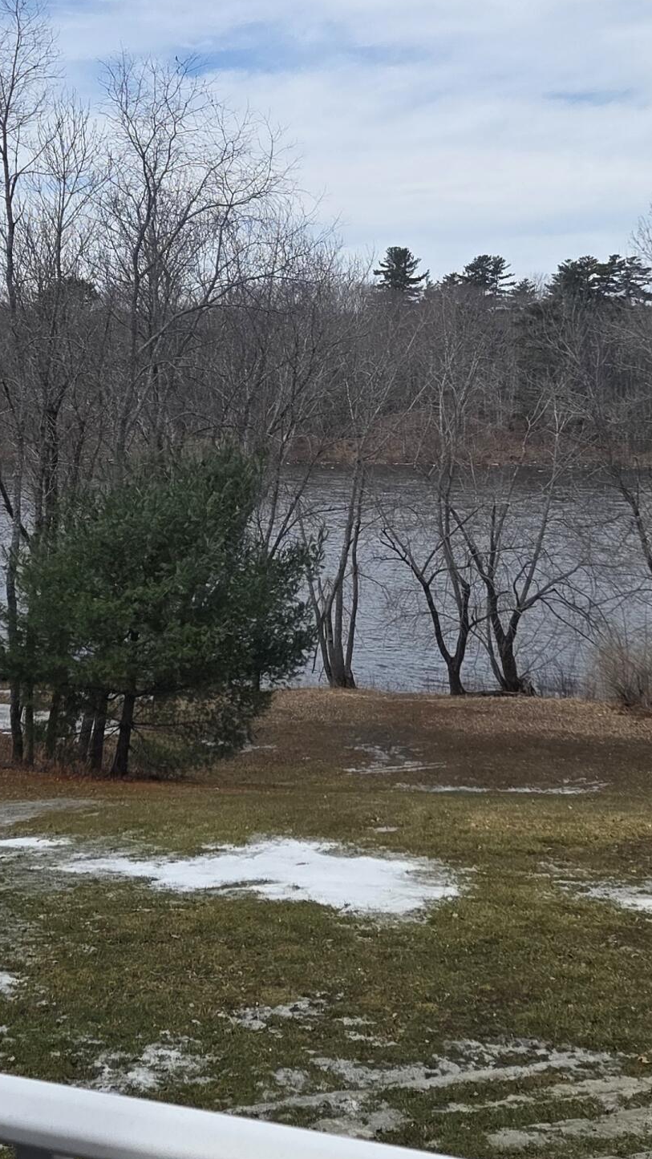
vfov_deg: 39.6
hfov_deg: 23.0
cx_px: 320
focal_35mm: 52
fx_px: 1599
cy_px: 430
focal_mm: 5.4
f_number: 1.8
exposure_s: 1/4771
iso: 80
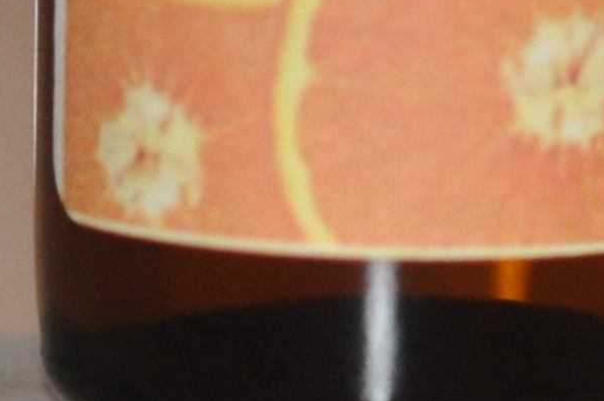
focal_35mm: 649
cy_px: -903
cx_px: 1589
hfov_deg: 3.1
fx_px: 10874
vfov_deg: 2.1
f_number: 3
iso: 800
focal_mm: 60
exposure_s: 1/60
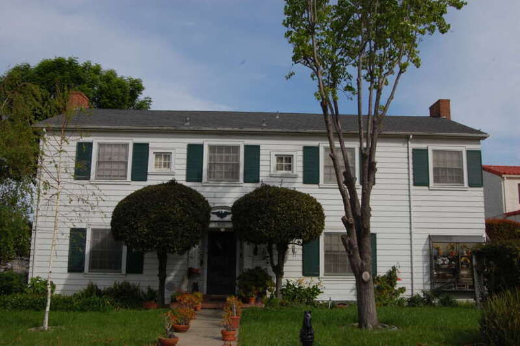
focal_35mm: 34
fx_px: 498
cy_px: 173
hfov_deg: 55.1
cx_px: 260
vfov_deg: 38.3
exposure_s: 1/160
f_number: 16
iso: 200
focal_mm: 23
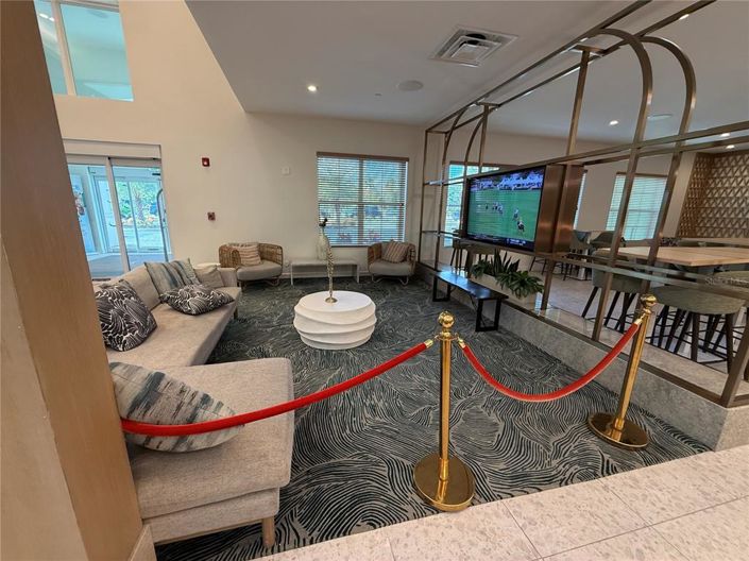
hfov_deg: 102.1
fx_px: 303
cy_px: 280
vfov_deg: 85.6
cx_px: 374
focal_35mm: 14
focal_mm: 2.22
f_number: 2.2
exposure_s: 1/120
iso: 160
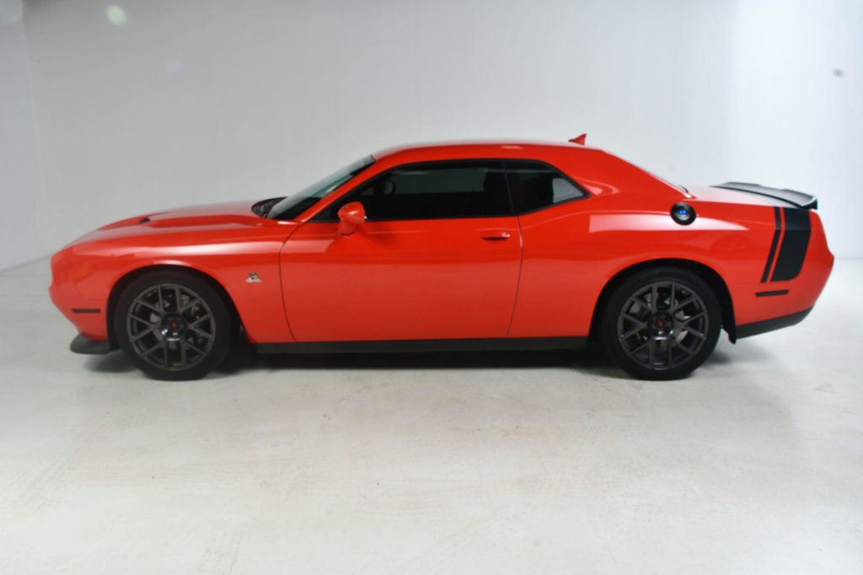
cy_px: 288
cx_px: 432
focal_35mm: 30
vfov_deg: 43.6
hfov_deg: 61.9
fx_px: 719
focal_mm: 20
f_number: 13
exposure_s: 1/160
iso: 100
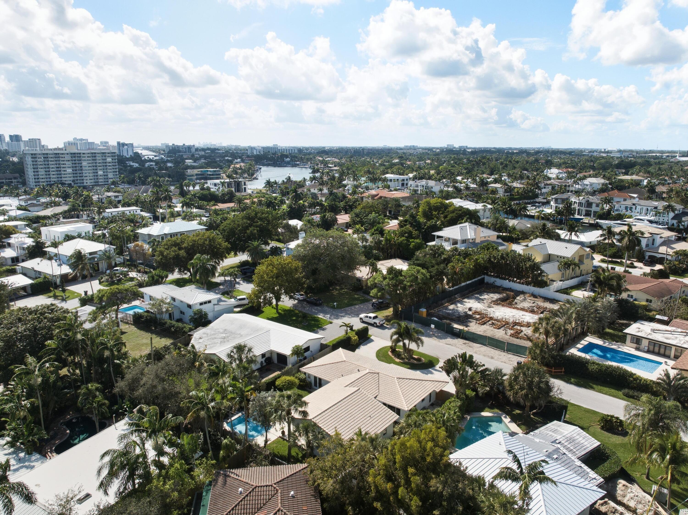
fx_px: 477
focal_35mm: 24
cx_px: 344
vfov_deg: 56.8
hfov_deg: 71.6
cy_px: 258
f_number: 4
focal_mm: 12.3
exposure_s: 1/240
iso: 100
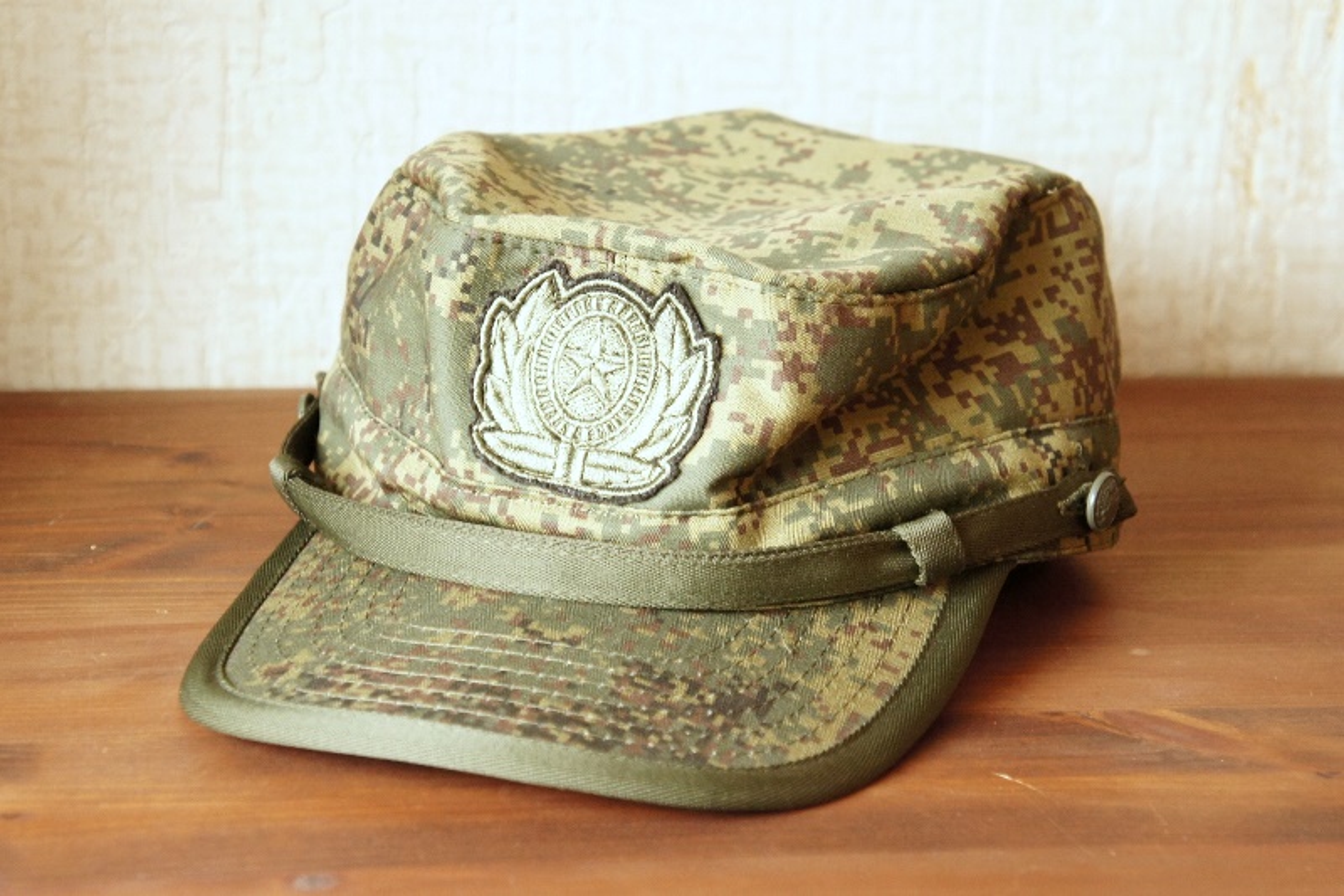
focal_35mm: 68
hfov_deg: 29.9
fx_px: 2519
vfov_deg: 20.2
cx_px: 672
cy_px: 448
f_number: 5
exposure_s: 1/60
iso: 1600
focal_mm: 45
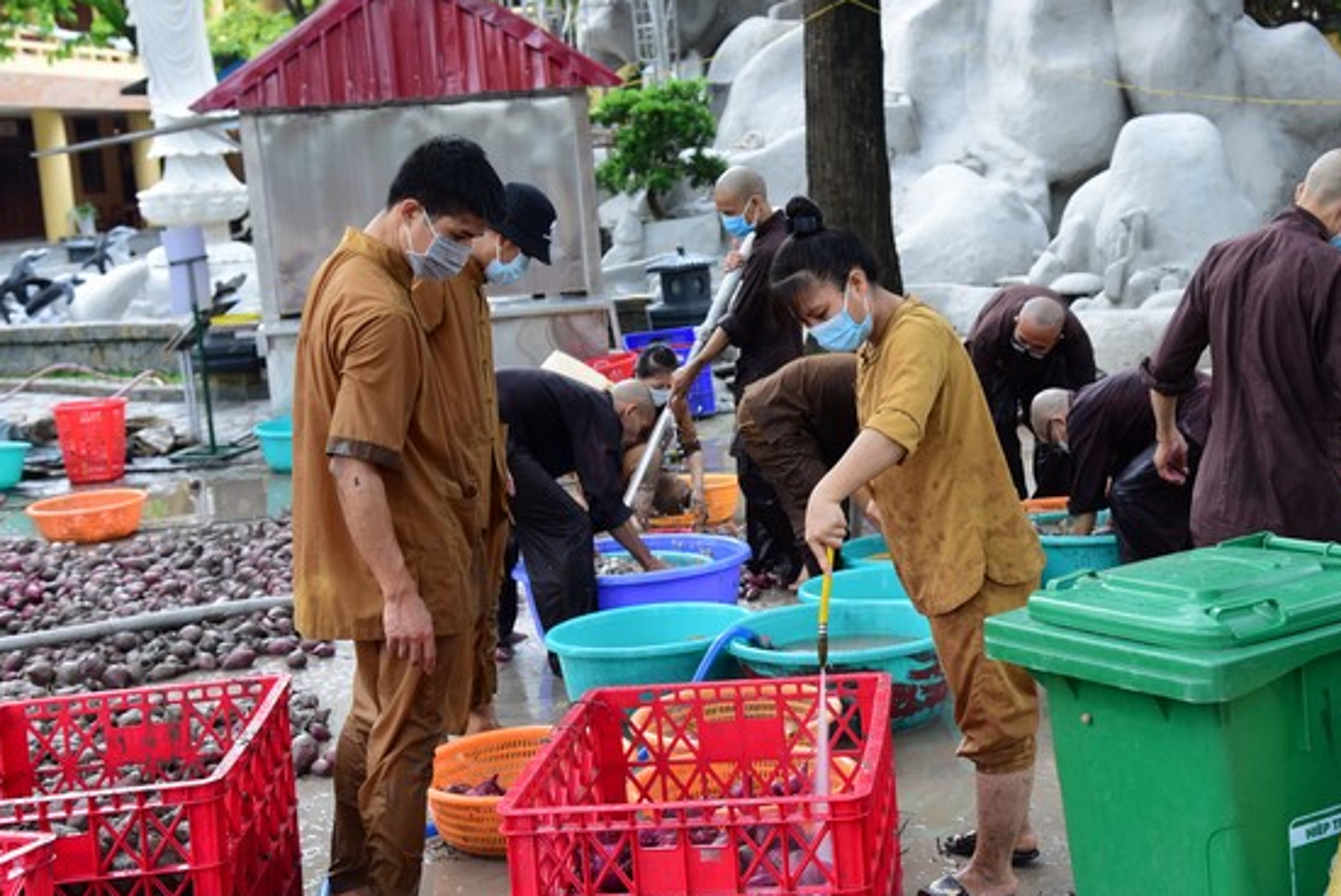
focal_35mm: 59
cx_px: 767
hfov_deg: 33.9
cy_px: 385
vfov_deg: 23.0
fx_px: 2199
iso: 400
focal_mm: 50
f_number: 5.6
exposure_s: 1/160
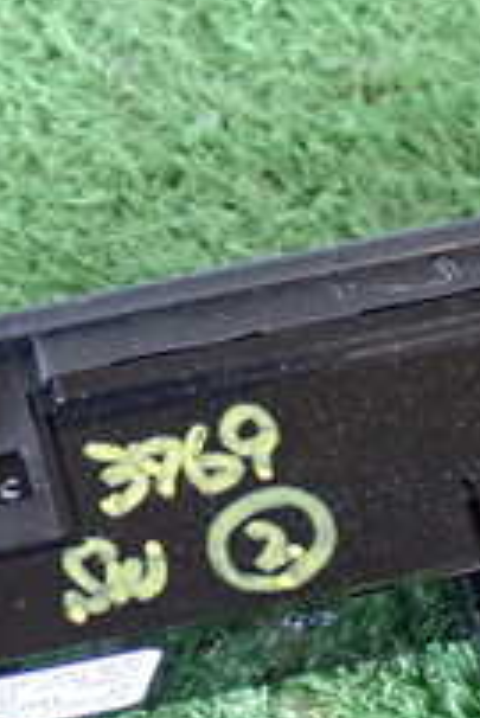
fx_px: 2715
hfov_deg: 10.0
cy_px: 515
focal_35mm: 136
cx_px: 11
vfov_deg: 15.0
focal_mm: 7.84
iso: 800
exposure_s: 1/40
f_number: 2.9
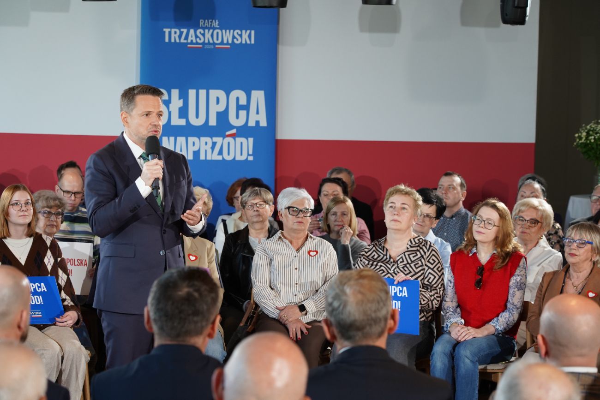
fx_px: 1750
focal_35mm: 105
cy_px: 200
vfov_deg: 13.0
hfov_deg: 19.5
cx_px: 300
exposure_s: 1/100
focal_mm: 105
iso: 1000
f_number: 5.6
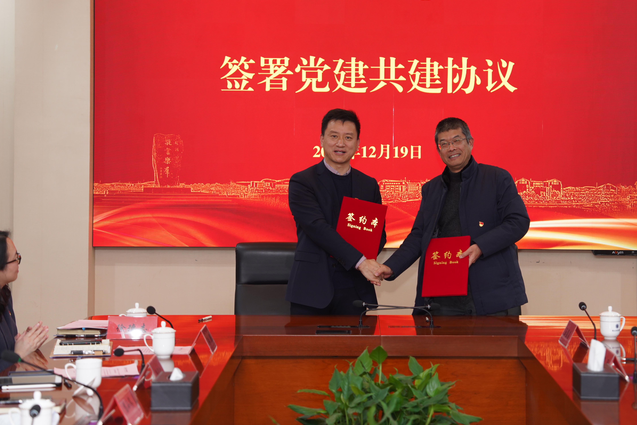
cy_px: 139
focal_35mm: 88
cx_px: 364
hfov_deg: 23.1
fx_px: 1557
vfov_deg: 15.5
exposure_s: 1/80
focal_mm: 63
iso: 400
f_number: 2.8
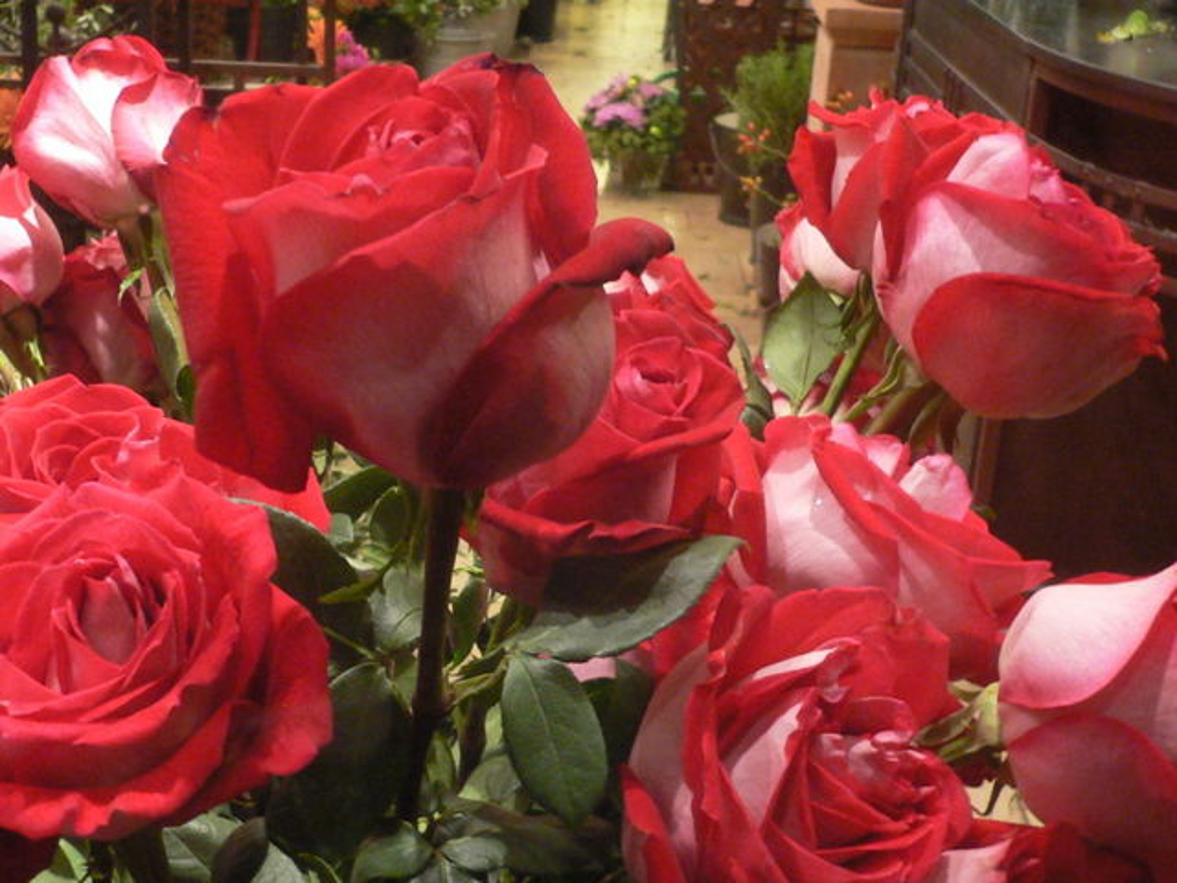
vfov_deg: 40.7
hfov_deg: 52.6
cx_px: 588
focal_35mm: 35
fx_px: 1190
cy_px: 442
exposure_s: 1/8
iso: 200
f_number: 2.8
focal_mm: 5.8
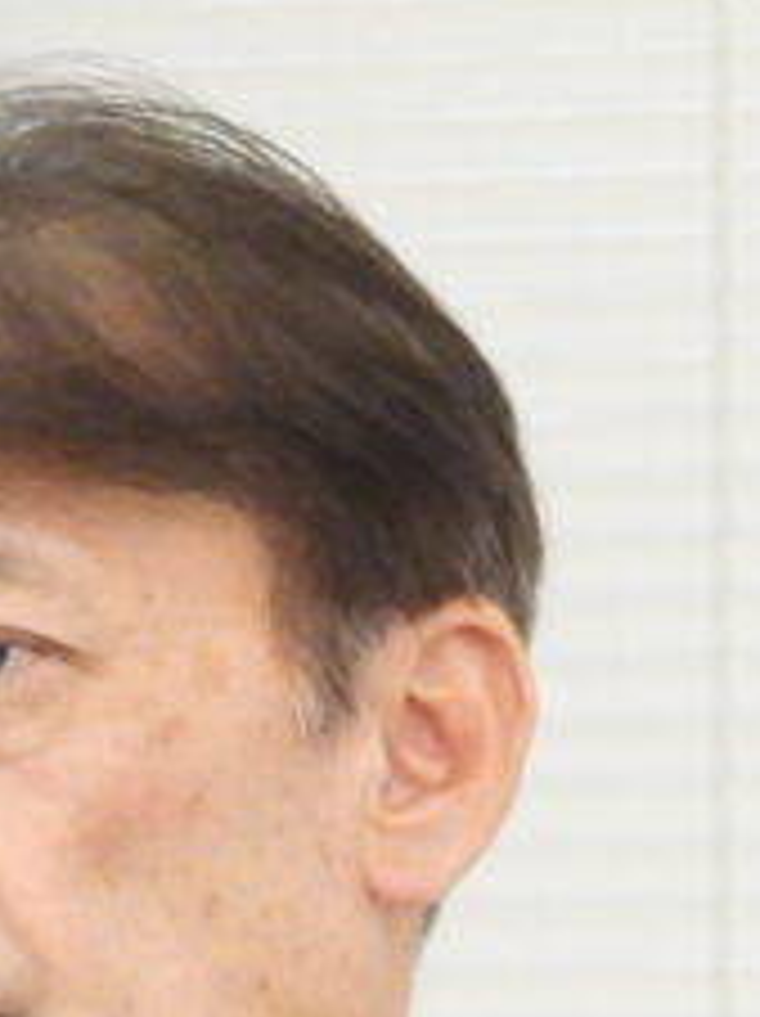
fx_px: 24607
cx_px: -76
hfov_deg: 1.8
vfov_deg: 2.4
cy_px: 1422
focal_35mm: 839
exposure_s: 1/60
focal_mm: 33
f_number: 4.5
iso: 1000
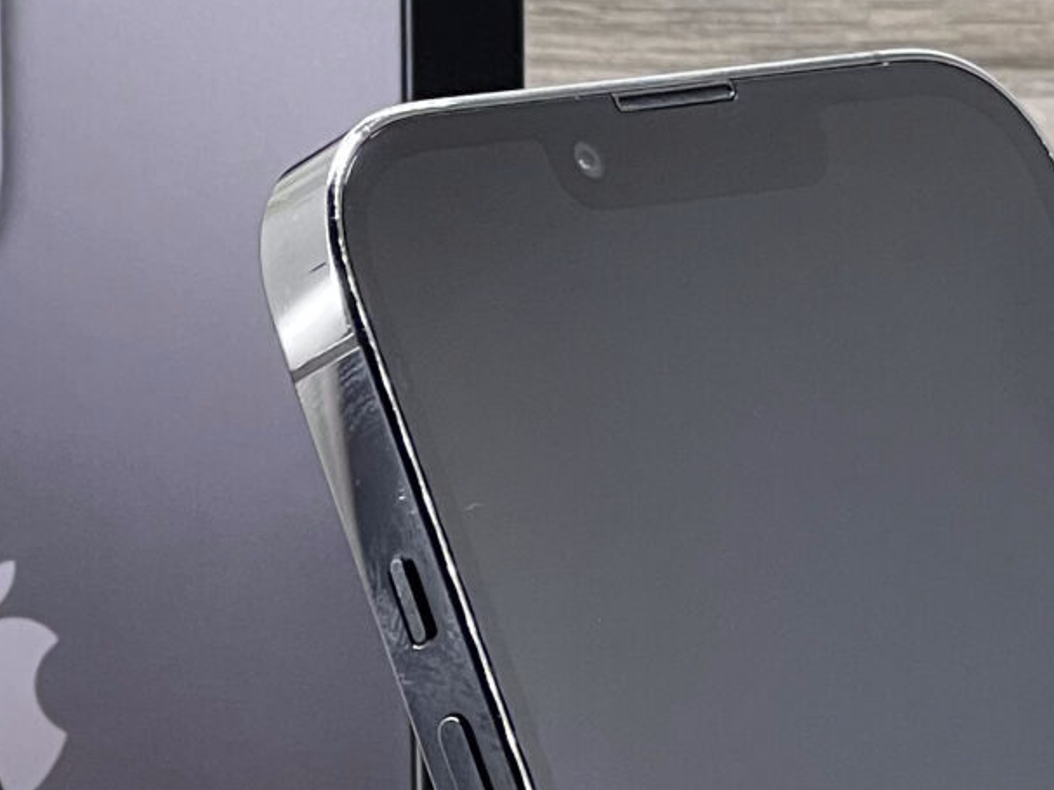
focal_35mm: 325
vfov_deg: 4.6
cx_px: 962
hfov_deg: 6.1
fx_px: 9894
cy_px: 894
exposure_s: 1/100
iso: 100
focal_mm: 9
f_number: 2.8
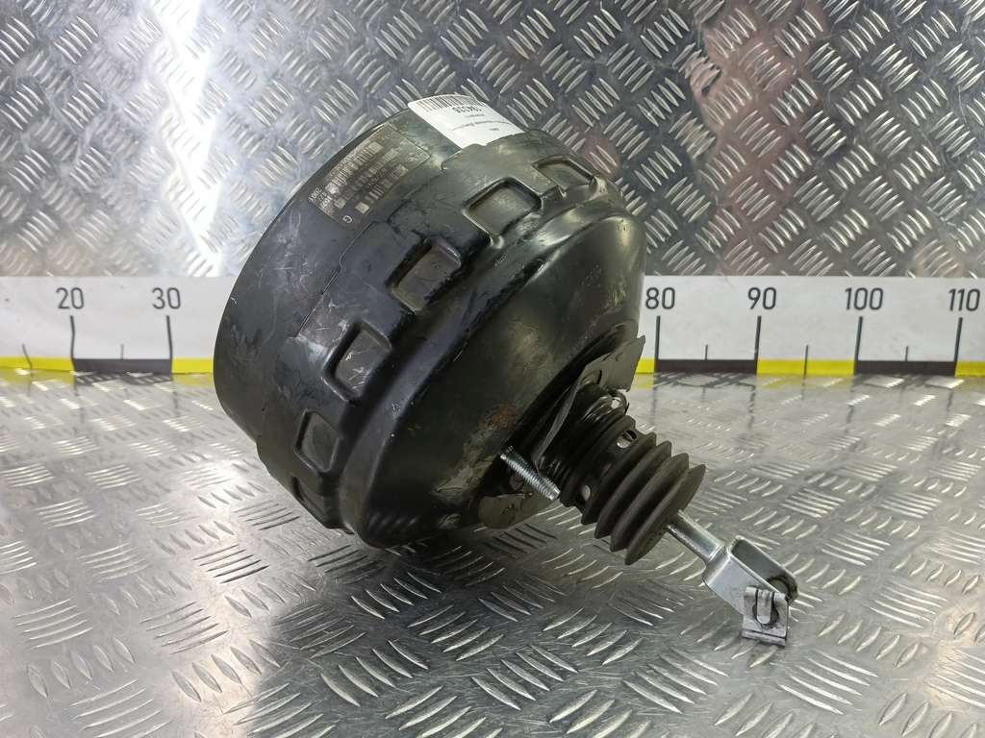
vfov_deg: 58.9
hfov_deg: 73.9
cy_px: 369
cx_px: 492
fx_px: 654
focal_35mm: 23
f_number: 1.6
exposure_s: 1/50
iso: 184
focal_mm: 4.11
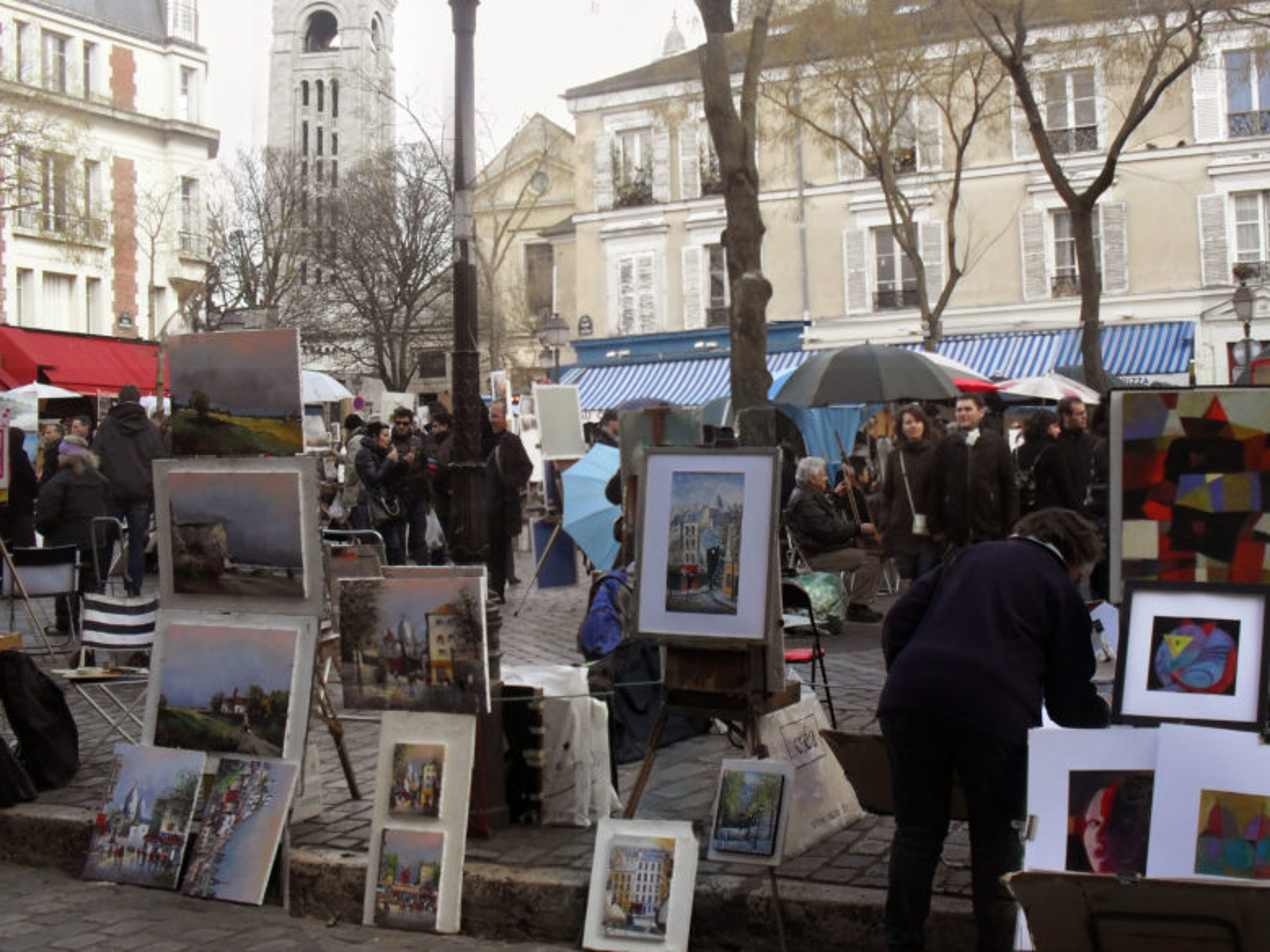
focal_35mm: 46
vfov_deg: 31.4
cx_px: 735
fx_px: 1687
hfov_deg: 41.1
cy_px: 368
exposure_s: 1/125
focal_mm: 6.3
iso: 100
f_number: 3.2
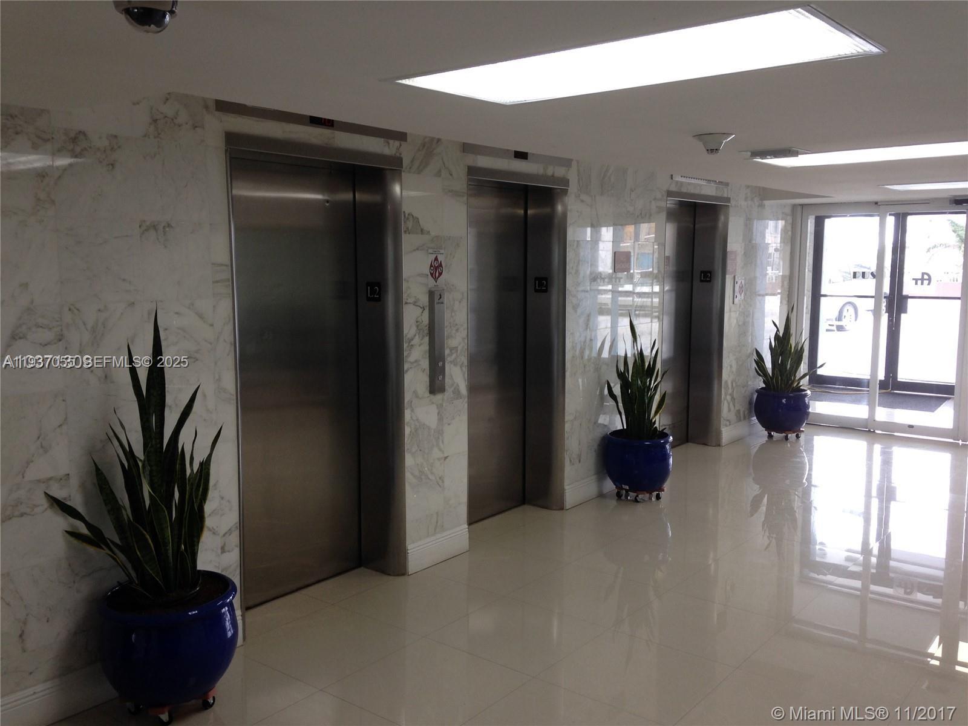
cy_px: 363
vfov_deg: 42.9
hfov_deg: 55.4
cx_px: 484
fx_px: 923
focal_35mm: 33
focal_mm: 4.12
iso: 50
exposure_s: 1/40
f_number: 2.4
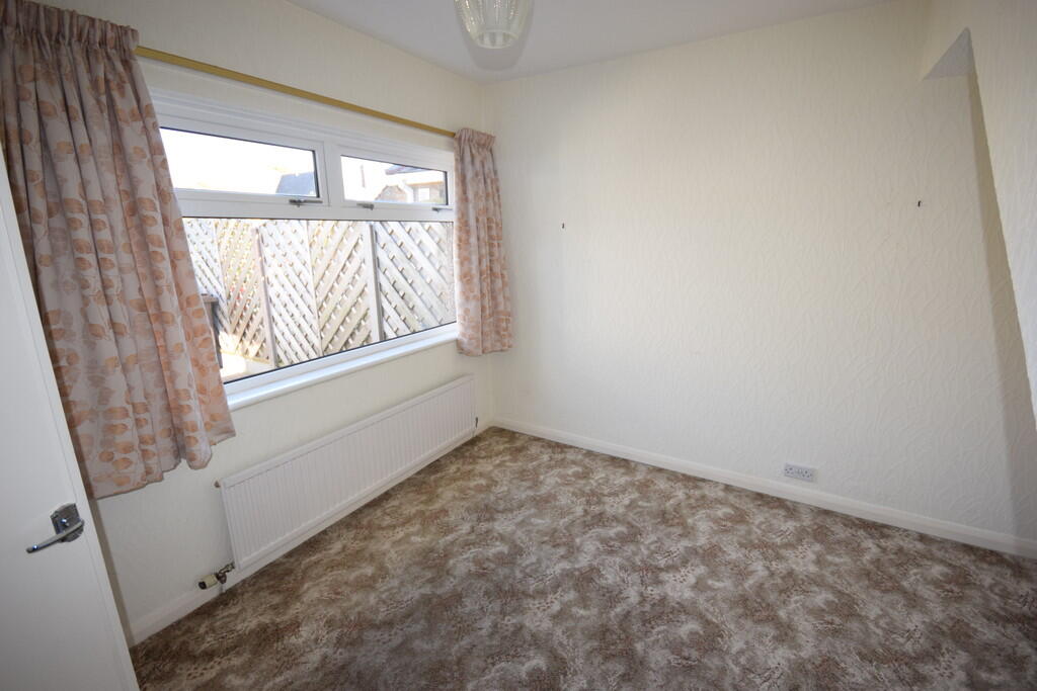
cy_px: 346
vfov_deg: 77.3
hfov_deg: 100.4
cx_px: 518
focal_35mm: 15
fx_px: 432
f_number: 5.6
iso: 720
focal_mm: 10
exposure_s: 1/125
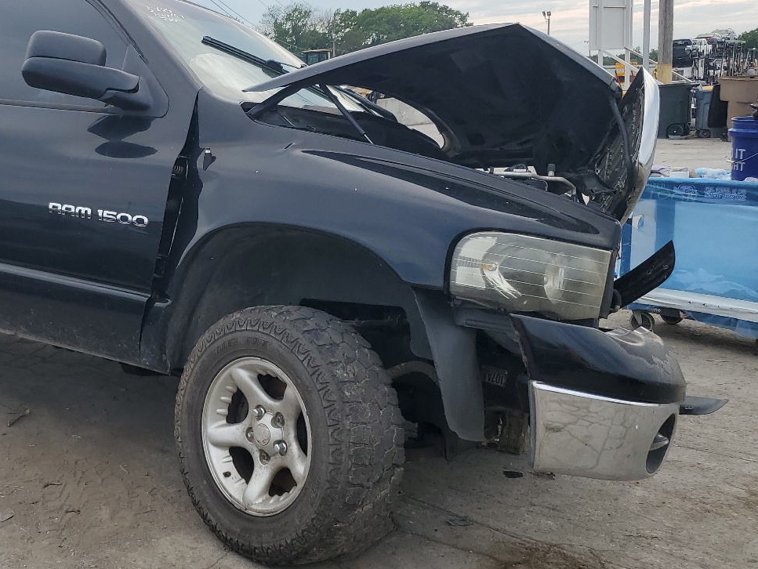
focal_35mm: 43
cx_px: 149
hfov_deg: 41.9
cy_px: 283
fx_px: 942
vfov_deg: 33.6
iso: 50
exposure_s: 1/2000
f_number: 1.5
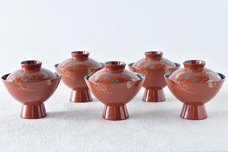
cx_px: 114
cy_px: 76
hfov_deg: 24.6
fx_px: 522
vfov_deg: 16.5
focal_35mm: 82
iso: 400
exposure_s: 1/8
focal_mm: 55
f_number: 5.6
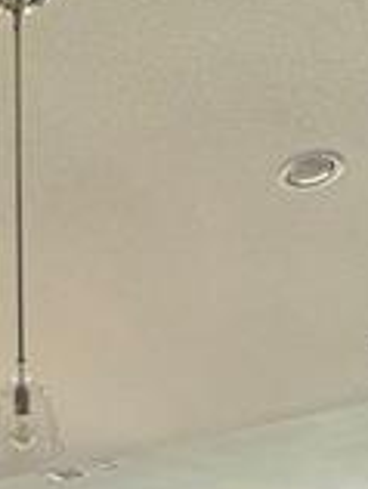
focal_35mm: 68
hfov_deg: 20.9
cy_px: 922
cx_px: -6
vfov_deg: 19.5
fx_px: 961
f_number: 2.2
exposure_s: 1/99
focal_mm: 2.22
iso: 200
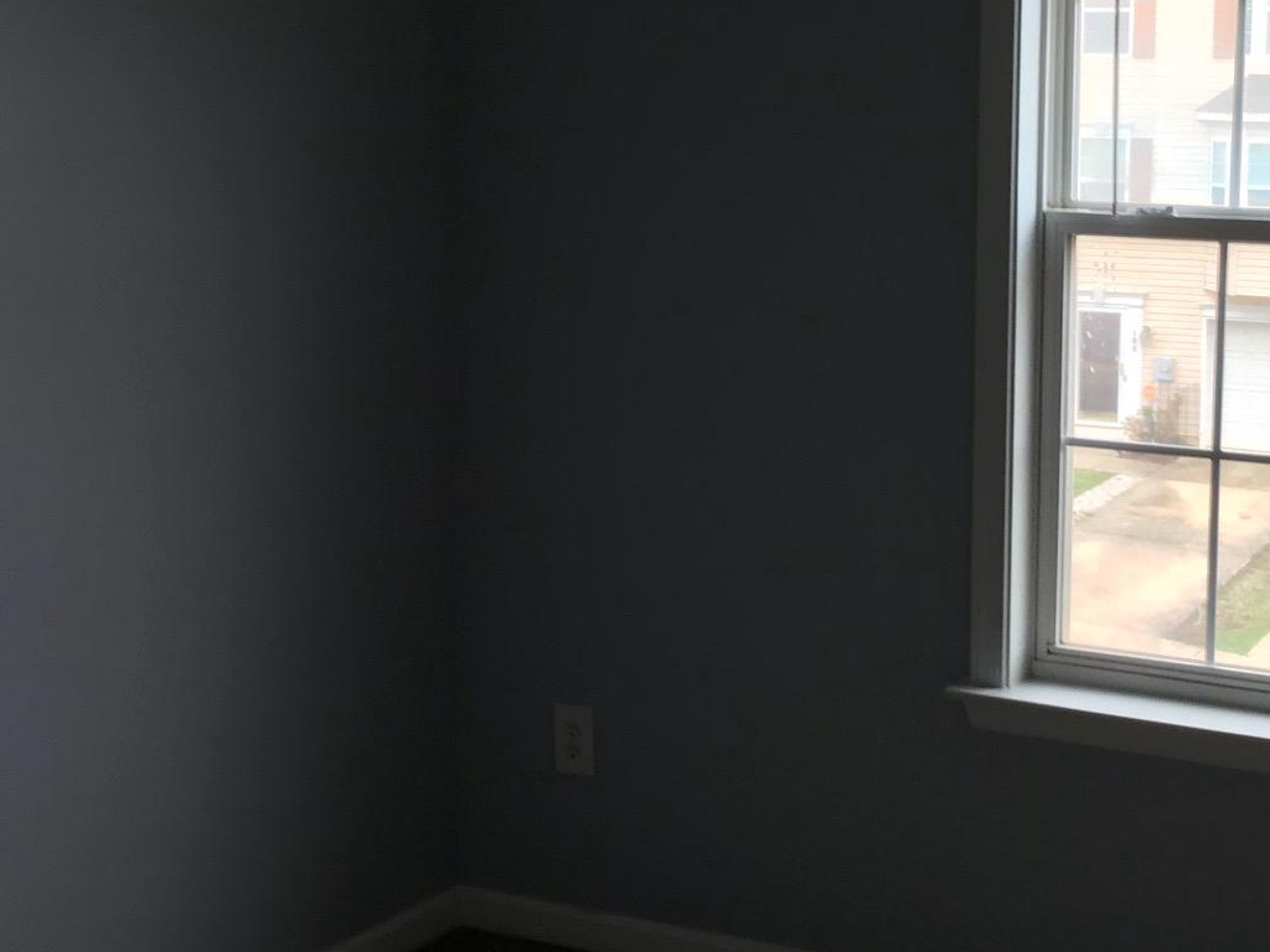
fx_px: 2275
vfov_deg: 23.6
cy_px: 369
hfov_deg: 30.8
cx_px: 900
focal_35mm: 62
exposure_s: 1/40
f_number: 2.4
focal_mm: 3.3
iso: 25
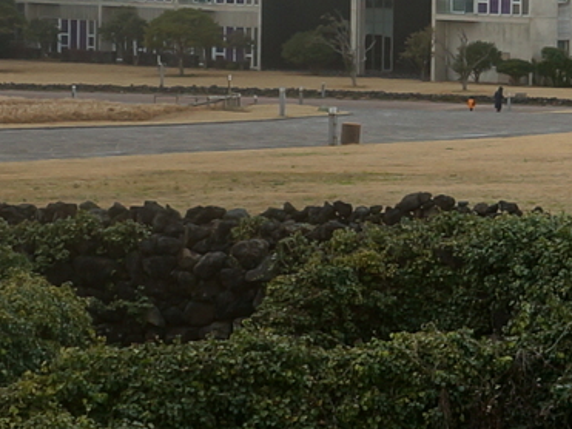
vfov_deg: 6.9
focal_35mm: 214
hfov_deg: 9.2
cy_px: 107
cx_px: 635
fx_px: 3535
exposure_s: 1/100
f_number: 4.5
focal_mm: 22
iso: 100
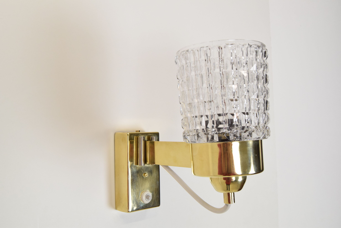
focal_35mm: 39
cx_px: 170
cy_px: 114
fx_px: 370
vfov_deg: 34.3
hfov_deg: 49.5
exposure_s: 1/250
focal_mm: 26
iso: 1600
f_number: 8
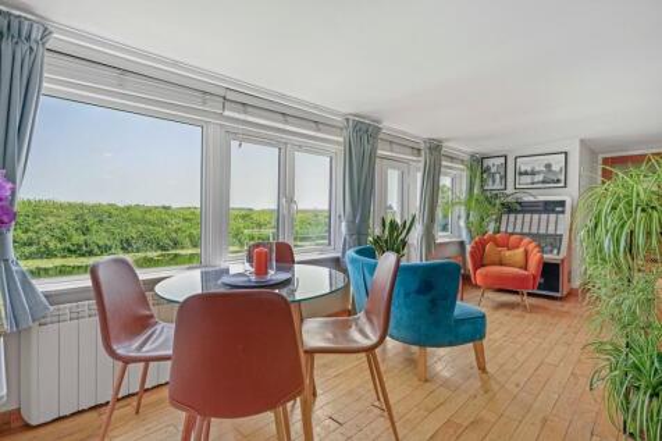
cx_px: 331
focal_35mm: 18
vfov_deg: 67.6
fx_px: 329
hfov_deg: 90.3
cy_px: 220
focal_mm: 17.9
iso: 500
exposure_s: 1/50
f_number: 5.6
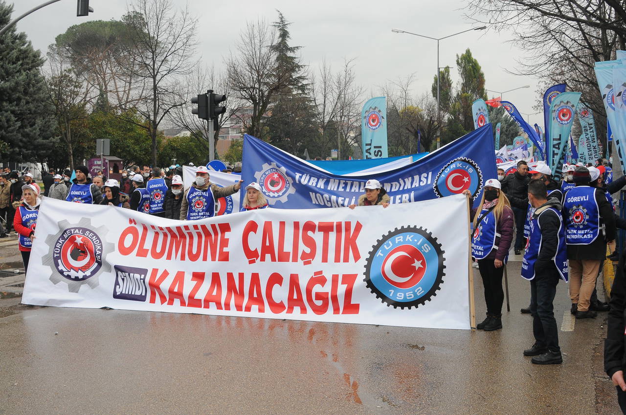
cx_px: 313
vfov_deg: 31.8
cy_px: 208
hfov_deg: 46.5
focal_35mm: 42
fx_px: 729
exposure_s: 1/200
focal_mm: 28
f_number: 7.1
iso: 400
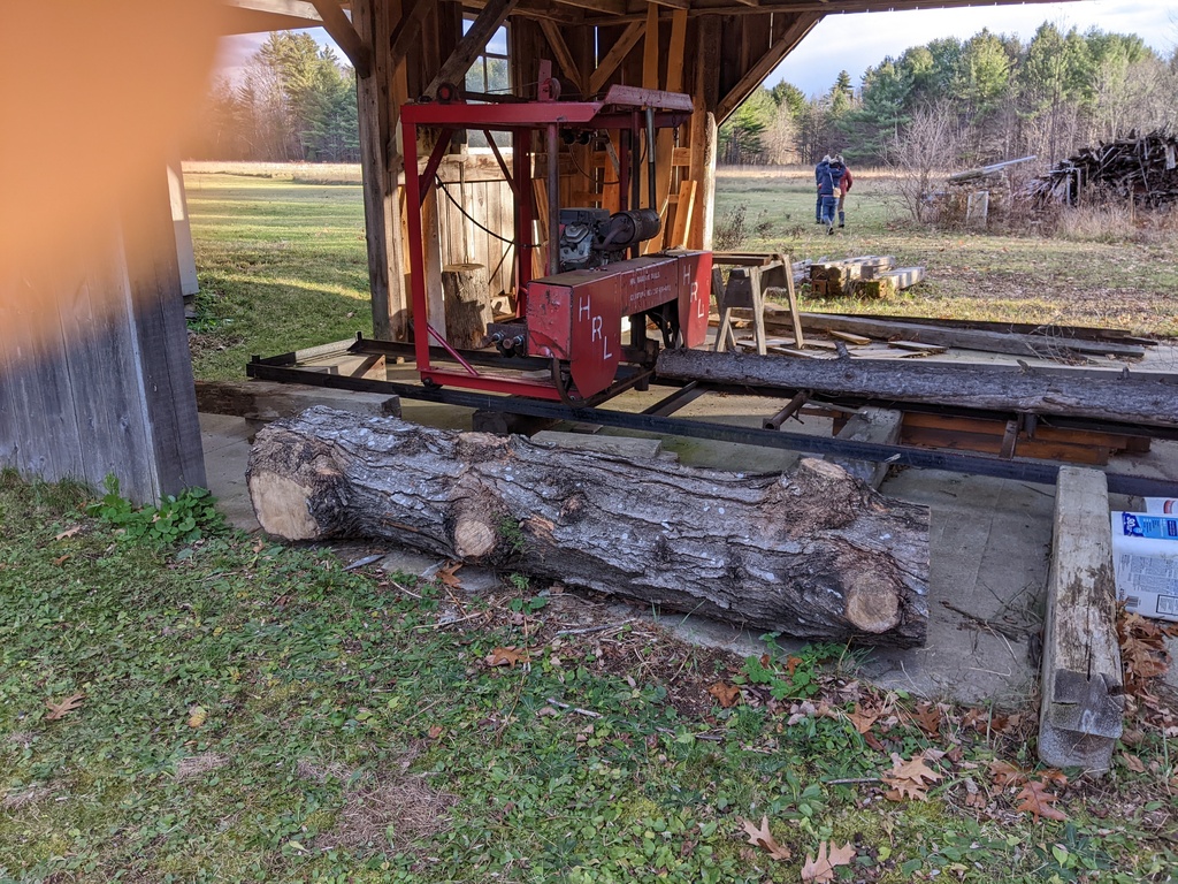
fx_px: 919
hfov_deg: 65.3
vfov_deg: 51.4
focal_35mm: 27
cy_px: 442
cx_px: 589
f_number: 1.8
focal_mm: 4.44
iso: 47
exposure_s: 1/355
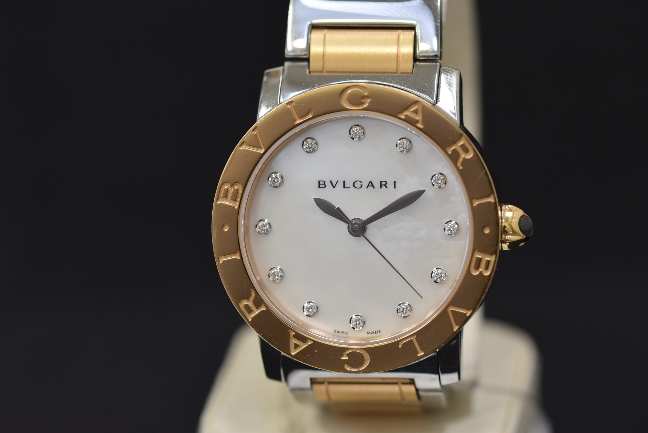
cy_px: 216
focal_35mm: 135
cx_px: 324
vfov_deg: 10.2
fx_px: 2432
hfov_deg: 15.2
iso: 720
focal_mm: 90
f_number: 5.6
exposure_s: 1/125
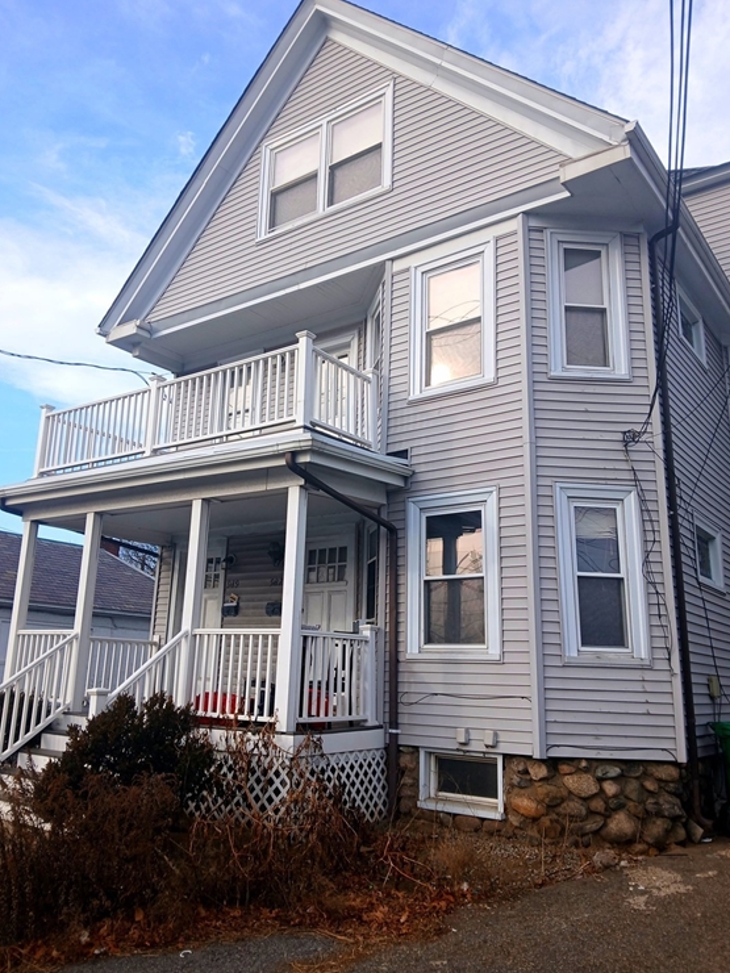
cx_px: 355
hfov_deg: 51.3
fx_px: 759
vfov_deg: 65.3
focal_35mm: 27
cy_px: 481
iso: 20
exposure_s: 1/357
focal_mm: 3.98
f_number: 1.8
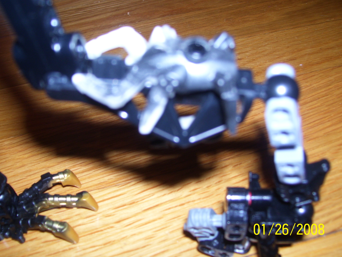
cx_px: 159
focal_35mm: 40
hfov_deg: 46.8
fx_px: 395
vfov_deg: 36.0
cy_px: 124
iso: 80
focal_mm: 6
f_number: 2.7
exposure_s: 1/60
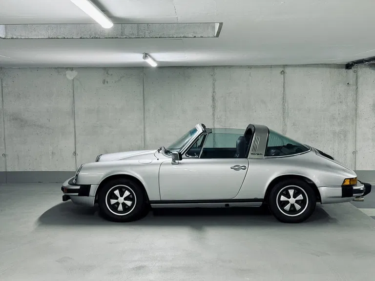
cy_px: 140
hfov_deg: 39.7
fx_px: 520
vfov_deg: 30.3
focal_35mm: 48
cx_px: 188
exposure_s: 1/50
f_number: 1.78
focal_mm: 6.76
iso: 100
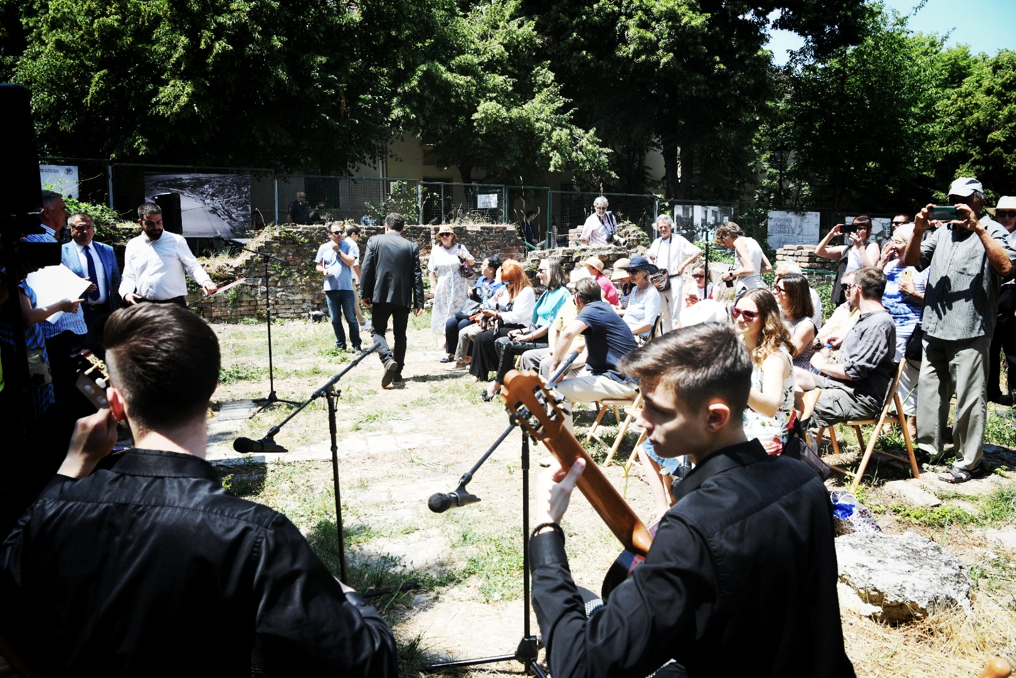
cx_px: 508
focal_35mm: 24
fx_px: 677
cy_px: 339
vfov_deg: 53.1
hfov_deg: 73.7
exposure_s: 1/1600
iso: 1000
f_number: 8
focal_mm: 24
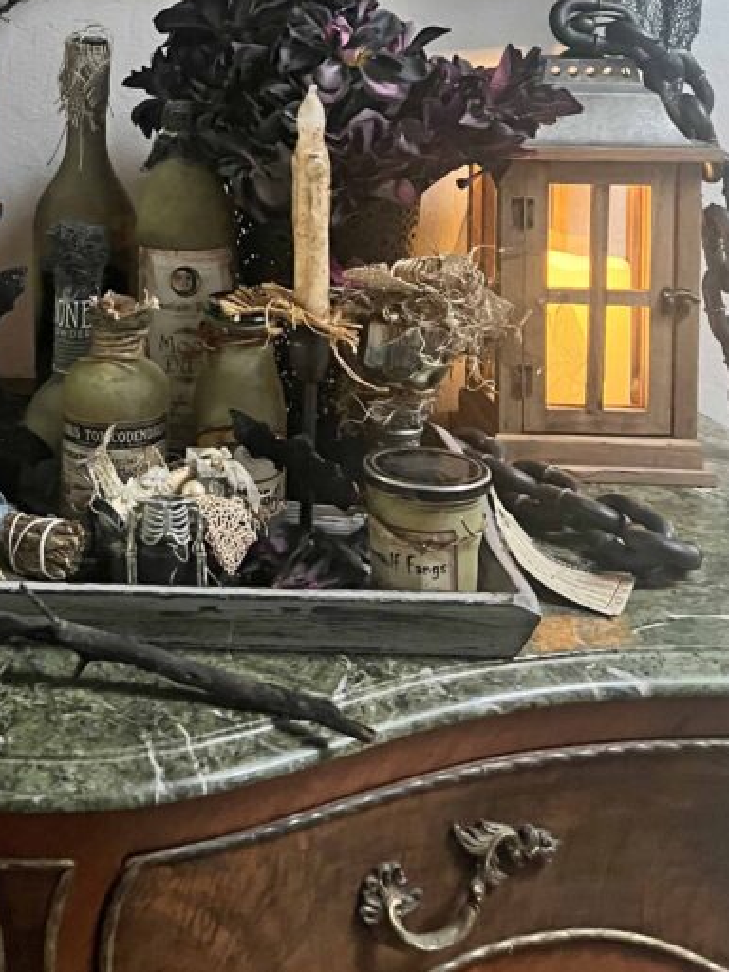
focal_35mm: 52
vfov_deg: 34.2
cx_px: 74
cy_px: 44
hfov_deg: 27.1
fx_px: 1460
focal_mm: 5.7
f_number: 1.5
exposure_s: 1/30
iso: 640
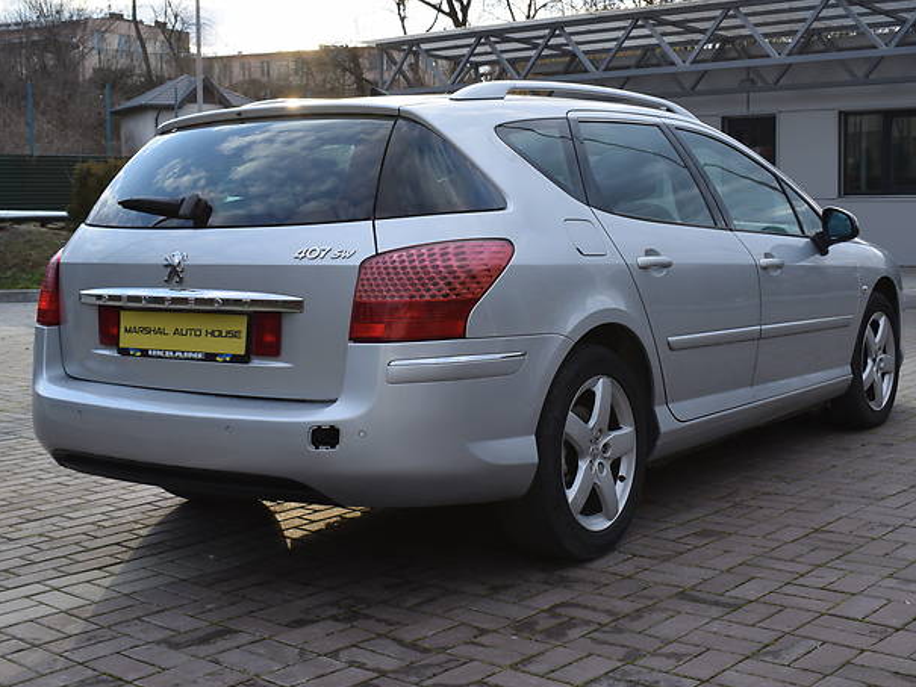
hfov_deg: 39.9
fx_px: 1261
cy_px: 293
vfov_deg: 30.5
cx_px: 457
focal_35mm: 48
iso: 360
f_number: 8
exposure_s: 1/250
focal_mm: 25
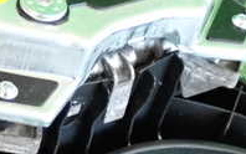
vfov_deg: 8.7
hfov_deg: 13.6
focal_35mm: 151
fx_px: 1013
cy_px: 97
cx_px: -10
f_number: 3.1
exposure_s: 1/125
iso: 2000
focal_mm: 8.4
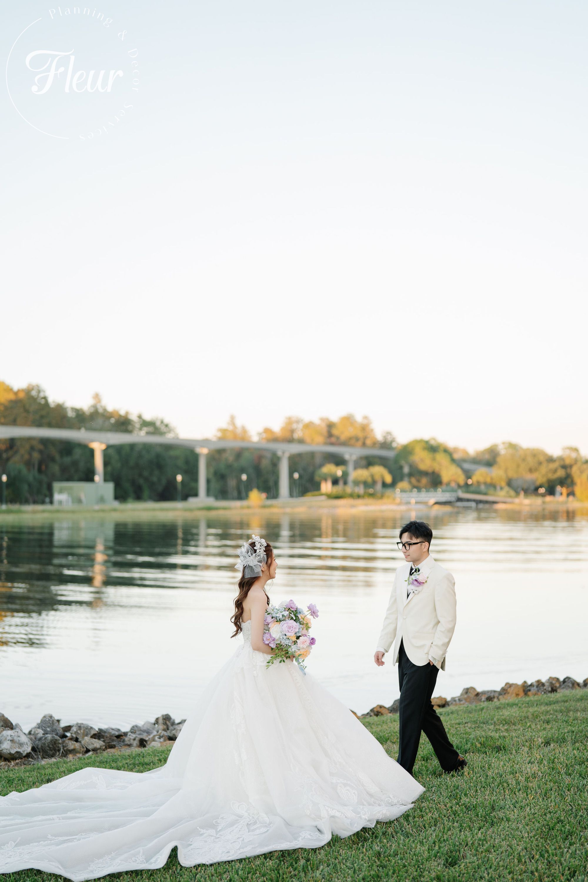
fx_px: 1225
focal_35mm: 50
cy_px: 441
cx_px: 294
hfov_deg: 27.0
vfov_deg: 39.6
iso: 100
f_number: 1.6
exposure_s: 1/400
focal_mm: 50
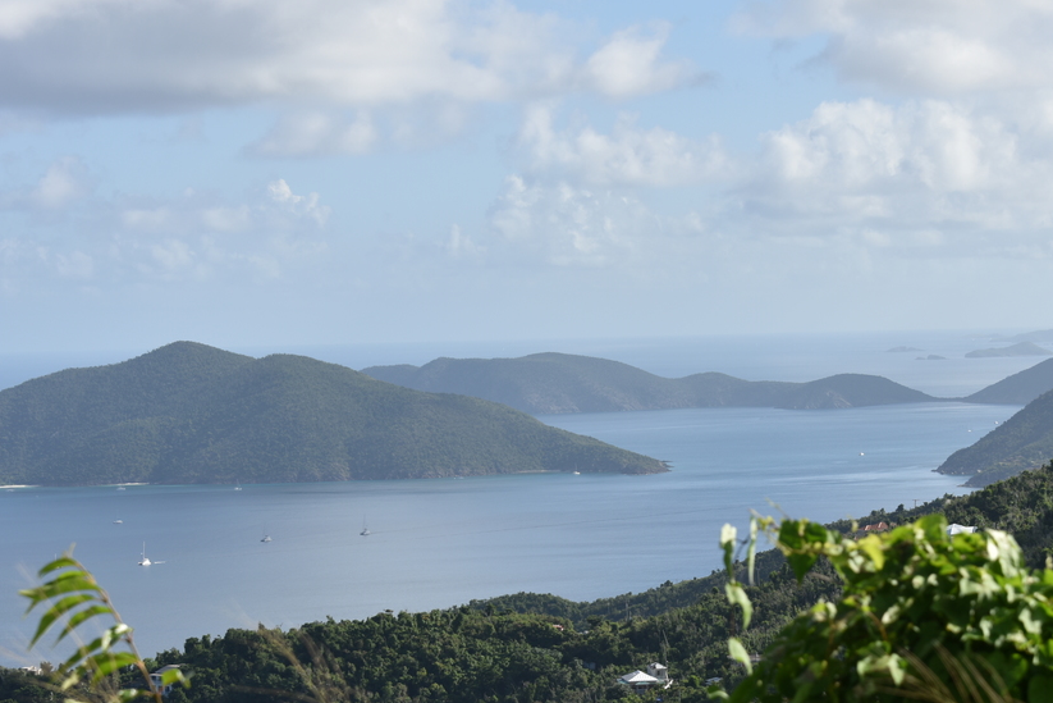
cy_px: 501
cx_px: 806
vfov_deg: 12.2
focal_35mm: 112
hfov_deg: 18.1
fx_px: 3276
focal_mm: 72
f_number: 9
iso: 100
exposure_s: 1/320
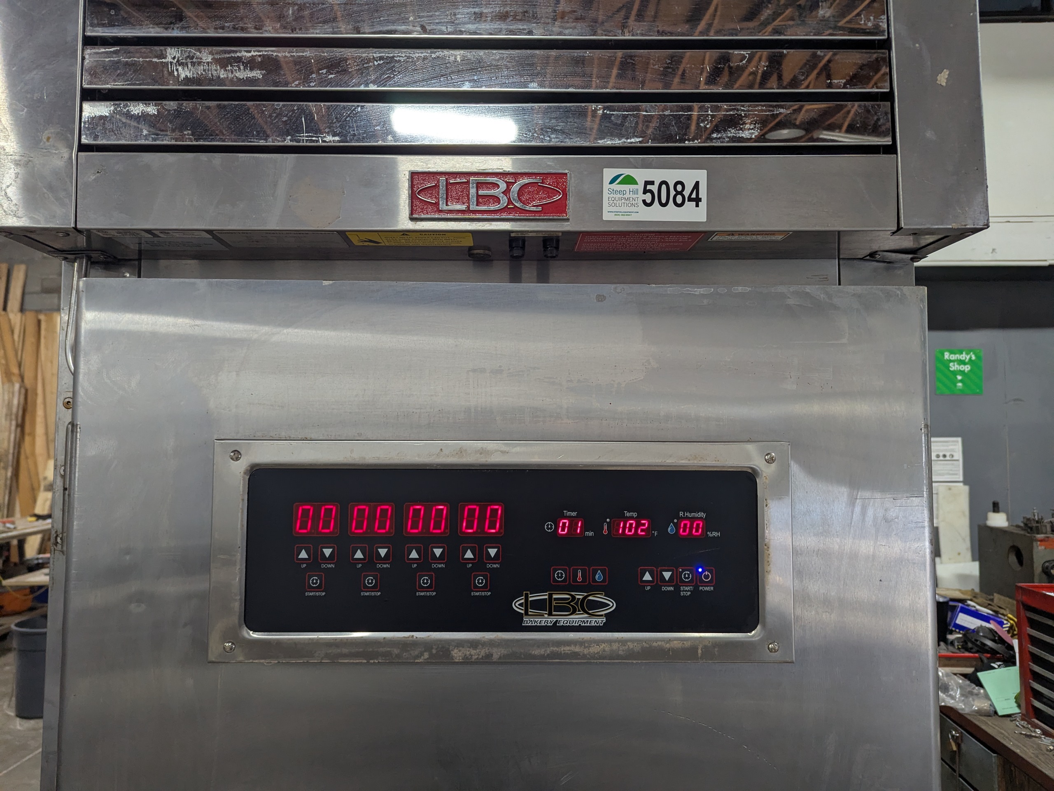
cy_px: 396
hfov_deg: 71.6
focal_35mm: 24
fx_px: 731
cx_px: 527
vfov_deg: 56.8
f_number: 1.85
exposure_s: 1/120
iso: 259
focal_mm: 6.81
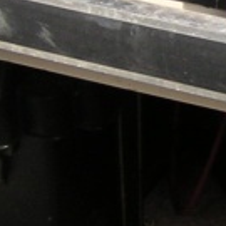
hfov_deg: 8.8
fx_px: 1396
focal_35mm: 189
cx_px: 424
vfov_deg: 9.2
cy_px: 23
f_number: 2.6
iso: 100
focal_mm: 4.7
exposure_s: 1/316
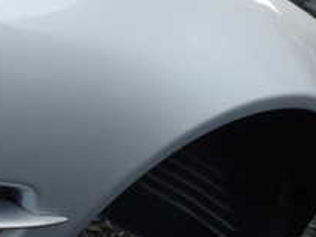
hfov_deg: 25.8
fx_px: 657
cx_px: 9
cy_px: 111
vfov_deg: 20.4
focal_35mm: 72
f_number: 2.8
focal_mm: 4.5
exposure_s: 1/200
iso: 100
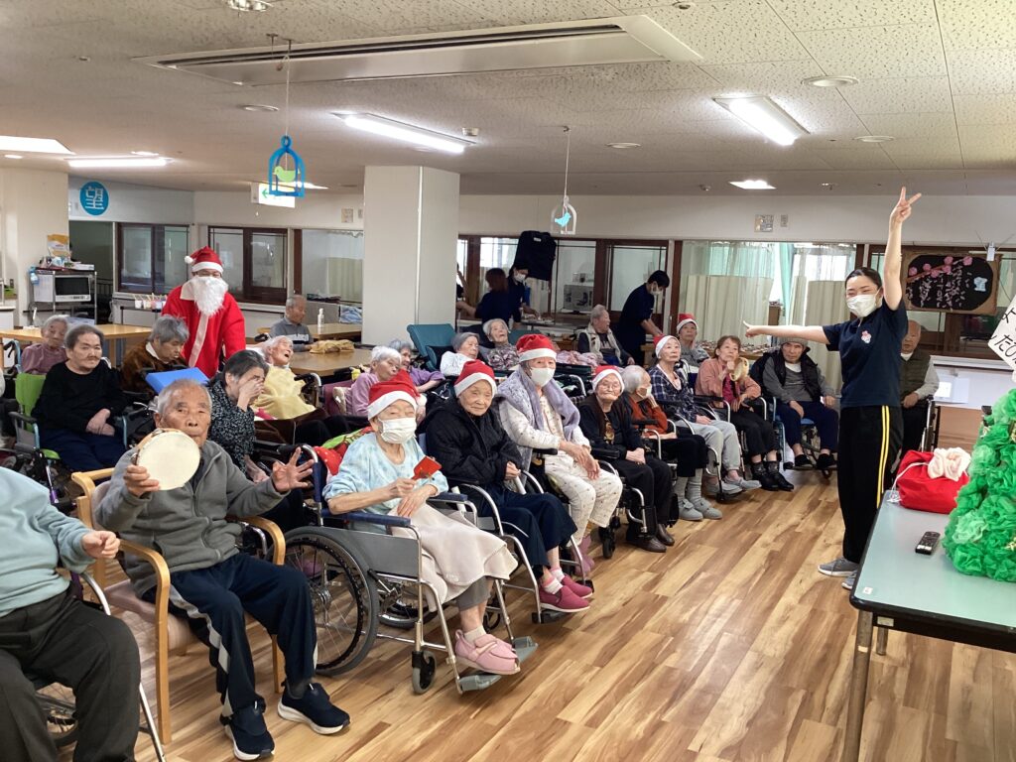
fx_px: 910
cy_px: 381
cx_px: 508
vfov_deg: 45.4
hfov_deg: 58.4
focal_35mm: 31
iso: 160
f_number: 2.4
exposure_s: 1/50
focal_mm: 3.3
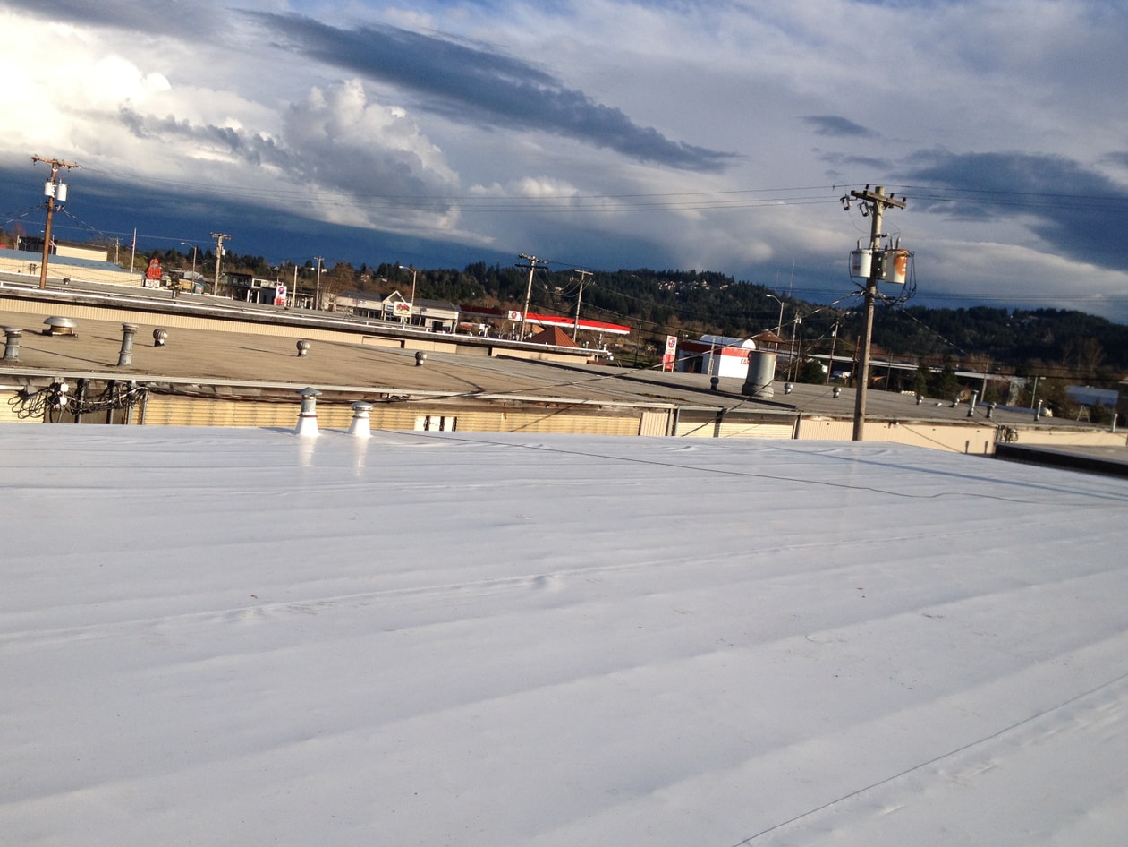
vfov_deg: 38.7
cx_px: 554
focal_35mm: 37
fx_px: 1206
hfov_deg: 50.1
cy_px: 404
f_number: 2.4
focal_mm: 4.28
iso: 50
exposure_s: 1/1623
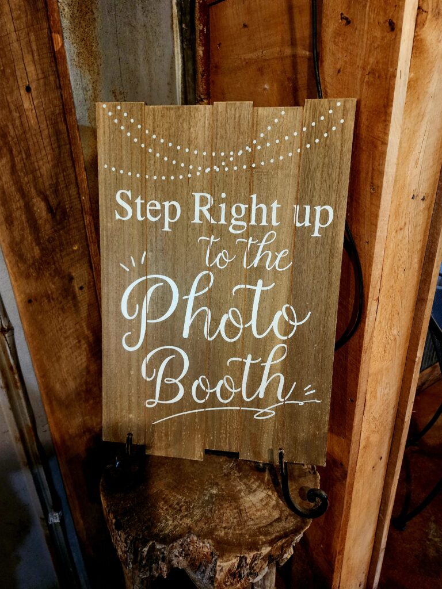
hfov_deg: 58.9
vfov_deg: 73.9
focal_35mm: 23
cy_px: 294
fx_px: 392
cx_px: 221
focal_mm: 6.4
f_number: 1.8
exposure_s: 1/30
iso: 500
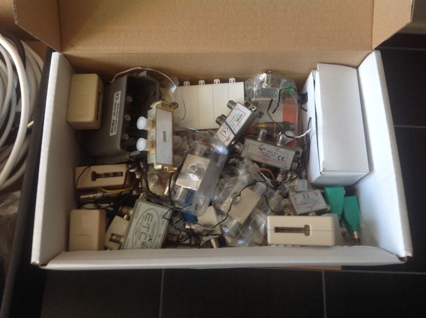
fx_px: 430
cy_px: 159
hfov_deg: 52.7
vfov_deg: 40.6
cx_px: 213
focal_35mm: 35
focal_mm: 4.28
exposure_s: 1/15
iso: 125
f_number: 2.4
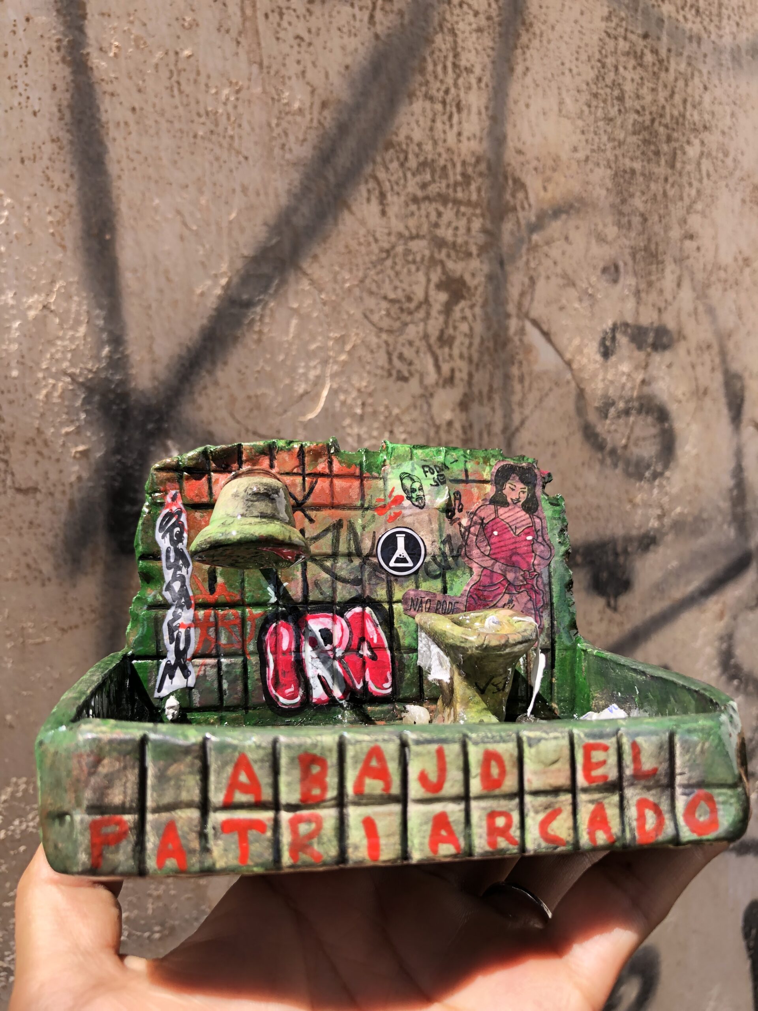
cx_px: 379
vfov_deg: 63.4
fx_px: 818
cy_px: 506
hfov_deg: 49.7
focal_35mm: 28
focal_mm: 4
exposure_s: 1/684
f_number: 1.8
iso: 20
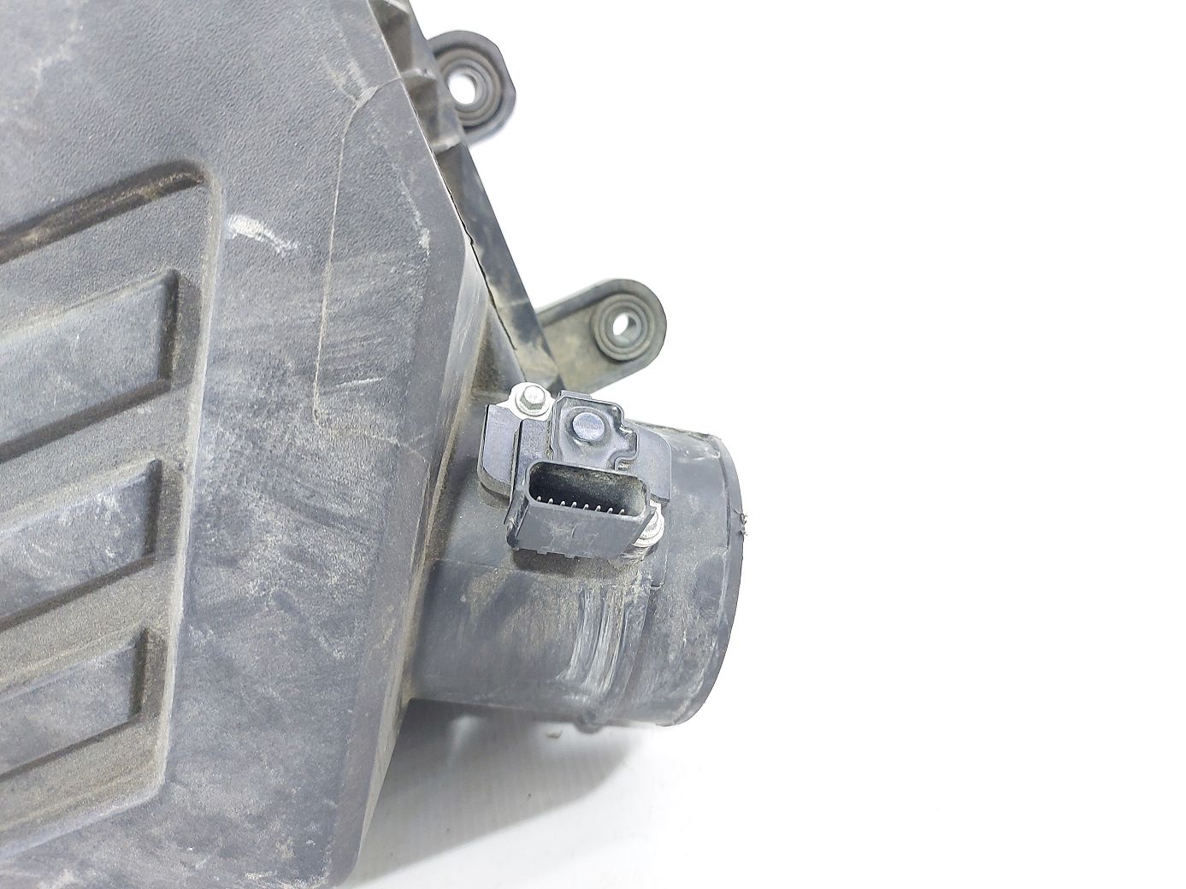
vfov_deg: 56.8
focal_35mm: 24
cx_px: 593
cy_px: 444
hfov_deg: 71.6
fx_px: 822
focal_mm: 5.23
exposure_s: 1/50
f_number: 1.8
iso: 250
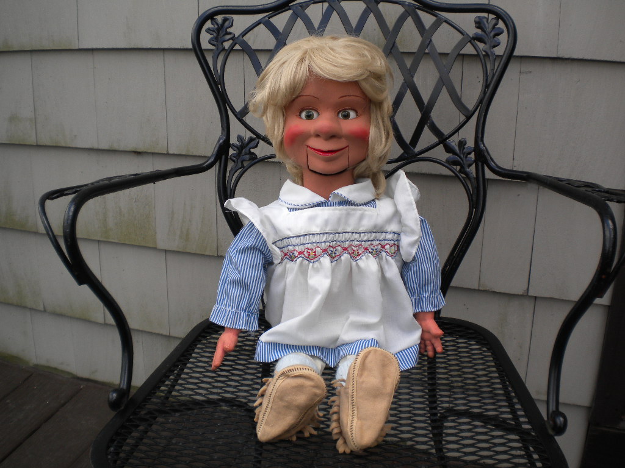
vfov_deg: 40.7
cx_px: 312
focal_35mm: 35
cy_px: 234
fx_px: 632
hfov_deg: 52.6
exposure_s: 1/115
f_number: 4.6
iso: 80
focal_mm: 6.3
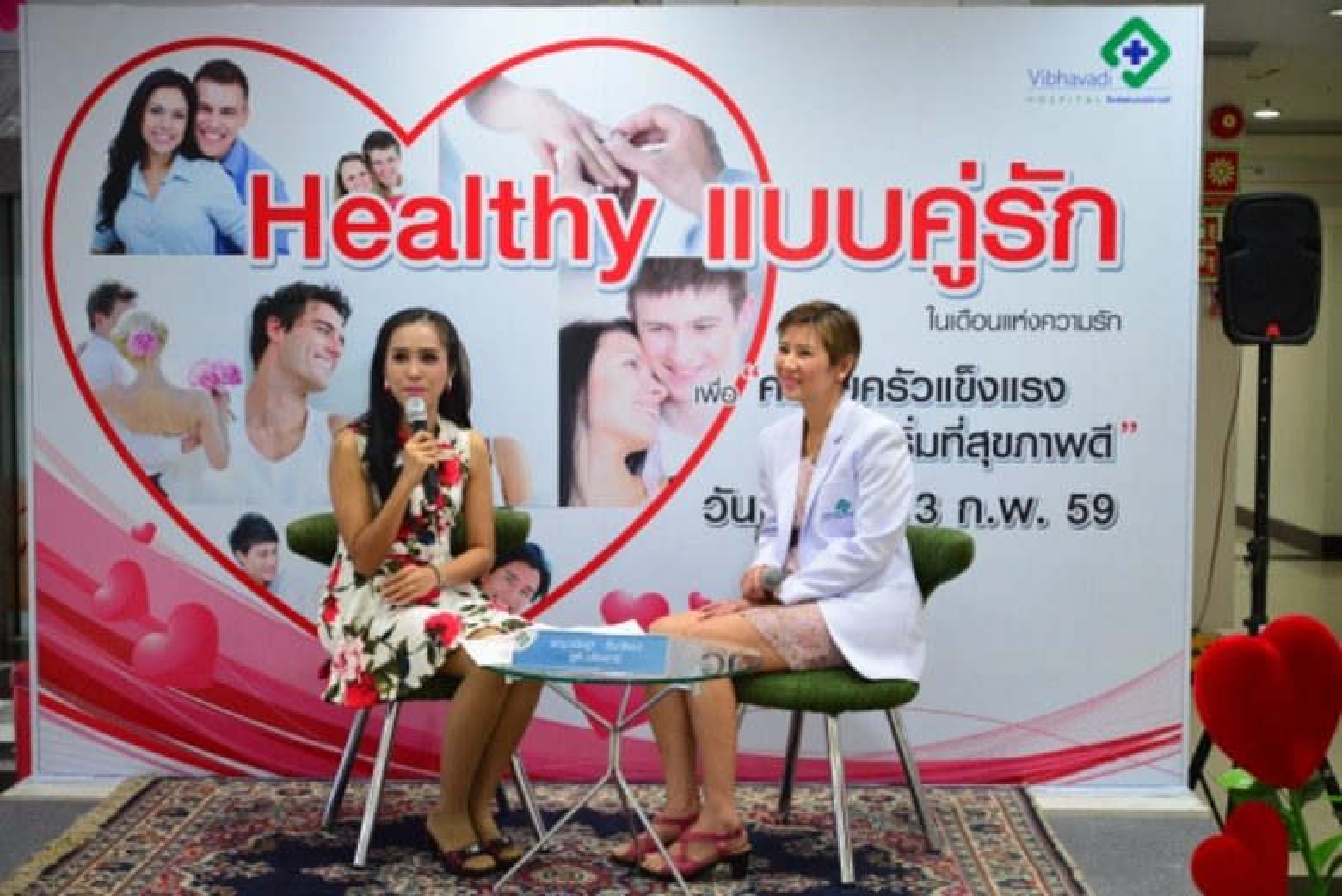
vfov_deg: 26.0
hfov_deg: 38.2
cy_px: 448
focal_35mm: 52
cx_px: 671
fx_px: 1939
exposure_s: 1/100
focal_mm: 52
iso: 5000
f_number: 4.2
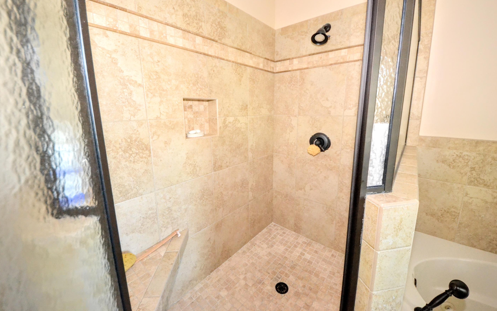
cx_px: 260
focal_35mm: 13
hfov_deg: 109.3
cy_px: 141
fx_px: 176
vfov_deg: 82.6
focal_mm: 8
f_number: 4.5
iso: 3200
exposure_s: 1/60
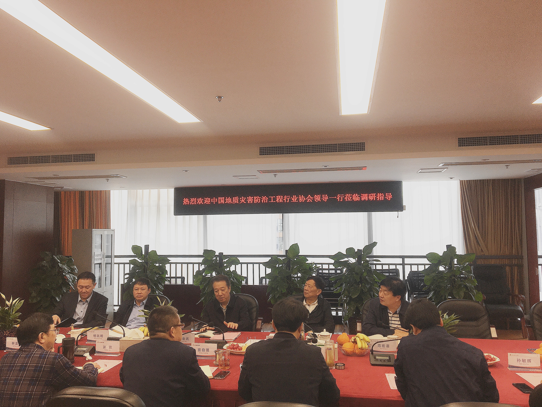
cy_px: 204
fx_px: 454
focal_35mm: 29
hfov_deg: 61.7
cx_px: 271
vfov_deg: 48.2
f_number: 2.2
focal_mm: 4.15
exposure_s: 1/100
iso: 25
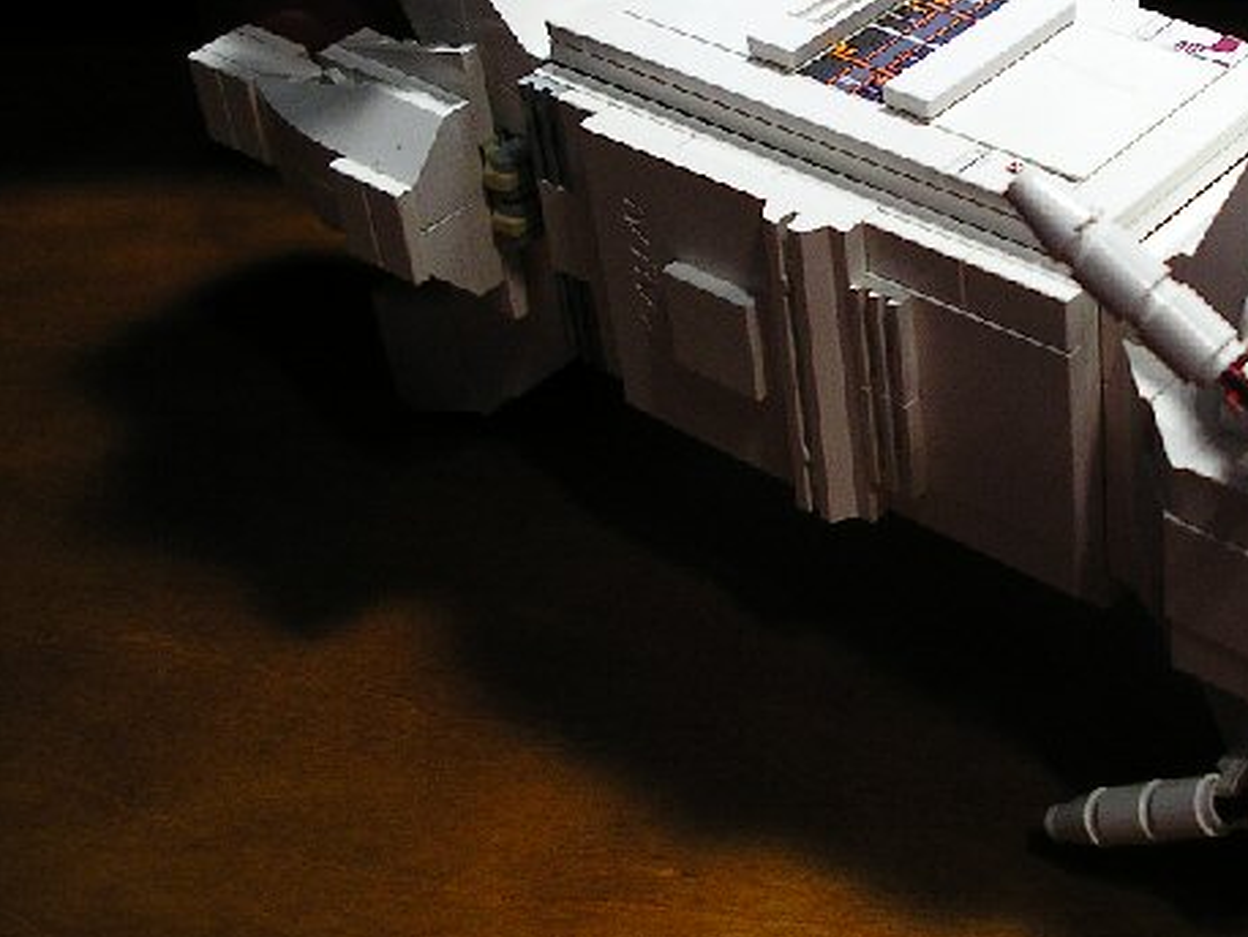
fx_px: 2236
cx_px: 1000
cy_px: 346
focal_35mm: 62
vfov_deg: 23.6
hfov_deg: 30.4
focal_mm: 7.8
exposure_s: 1/31
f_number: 2.8
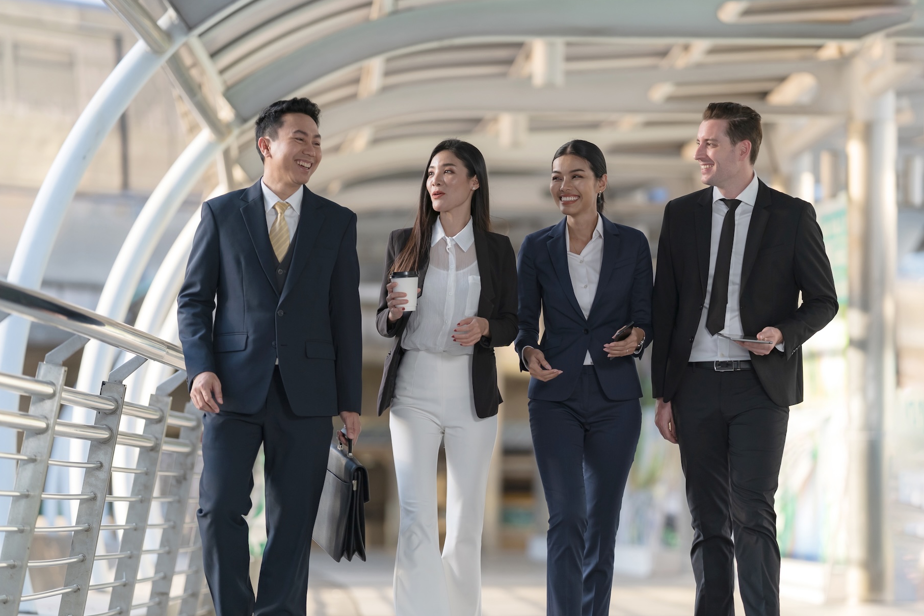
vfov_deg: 9.6
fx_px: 3669
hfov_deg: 14.4
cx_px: 469
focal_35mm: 143
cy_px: 307
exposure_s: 1/800
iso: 100
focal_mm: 135
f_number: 1.8
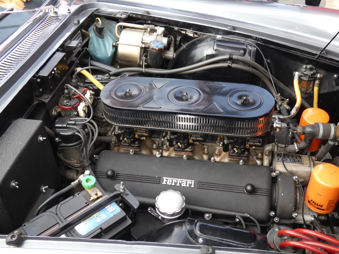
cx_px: 170
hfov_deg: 52.6
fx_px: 343
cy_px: 127
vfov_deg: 40.7
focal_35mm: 35
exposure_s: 1/100
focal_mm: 6.2
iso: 80
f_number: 3.4
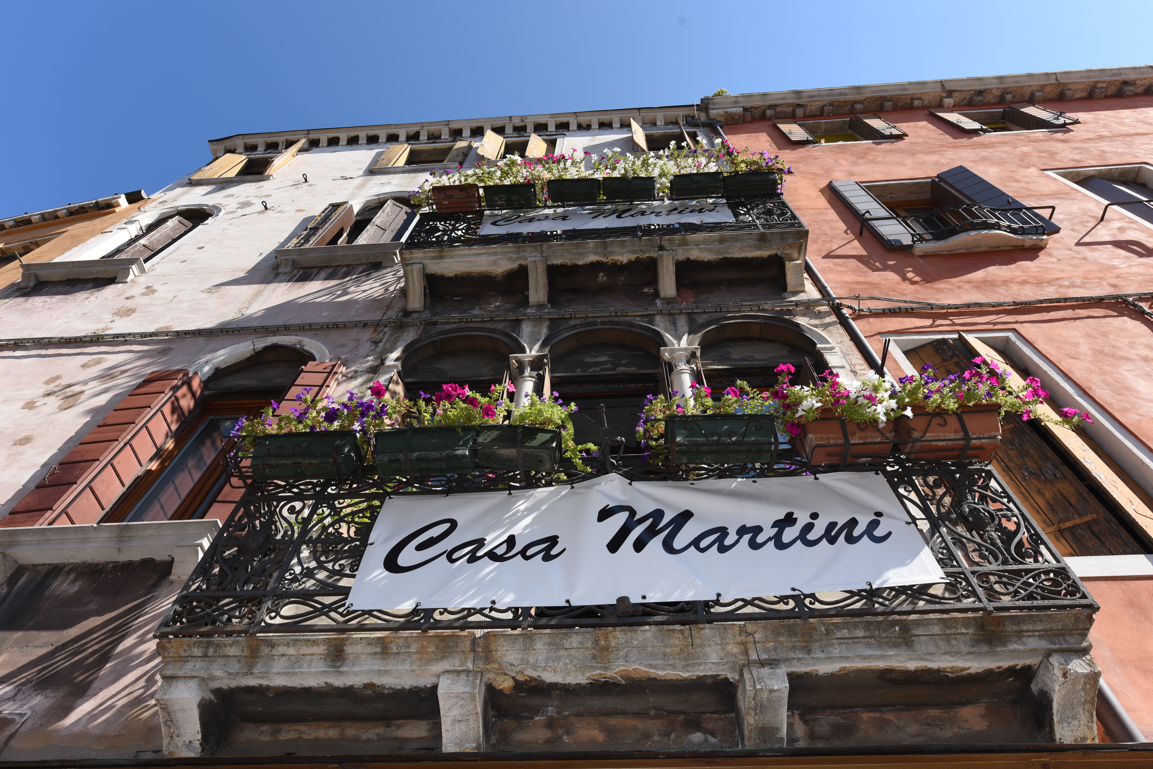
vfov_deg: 57.3
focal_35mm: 22
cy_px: 384
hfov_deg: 78.6
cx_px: 576
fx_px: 705
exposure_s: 1/160
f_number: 8
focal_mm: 22
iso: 100
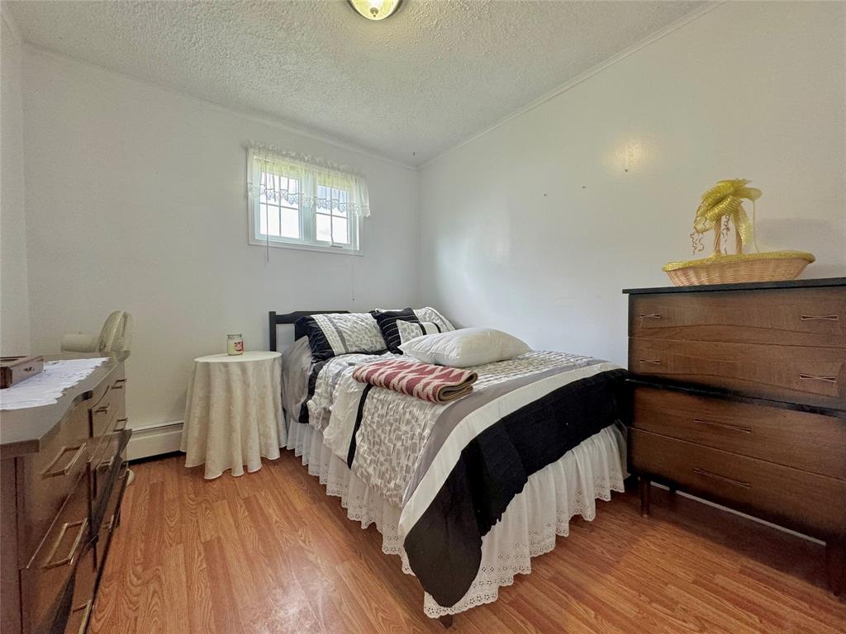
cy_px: 317
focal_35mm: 14
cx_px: 423
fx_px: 342
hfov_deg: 102.1
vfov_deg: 85.7
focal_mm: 2.22
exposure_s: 1/120
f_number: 2.2
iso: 160
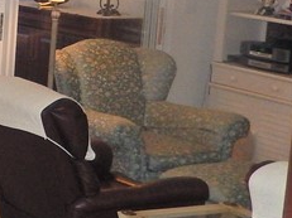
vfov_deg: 13.2
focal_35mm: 111
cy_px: 34
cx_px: -288
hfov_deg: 14.7
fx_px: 936
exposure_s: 1/30
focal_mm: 4.5
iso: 250
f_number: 3.4
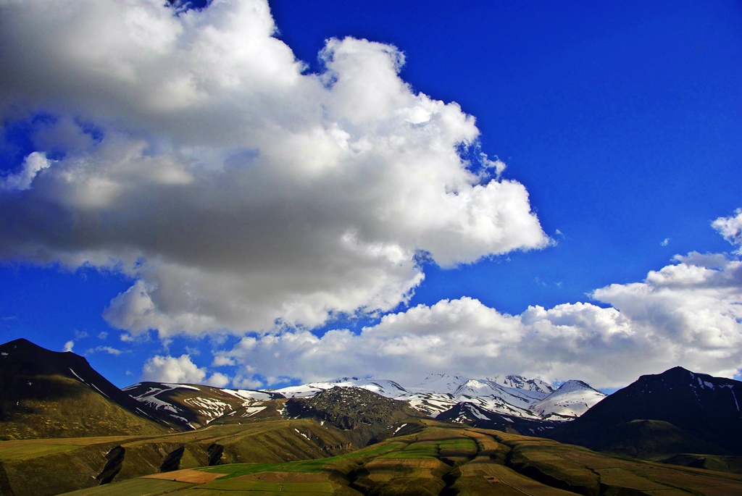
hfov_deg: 67.3
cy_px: 248
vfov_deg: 48.0
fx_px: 557
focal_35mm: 27
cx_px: 371
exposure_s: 1/400
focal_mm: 18
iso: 100
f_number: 8
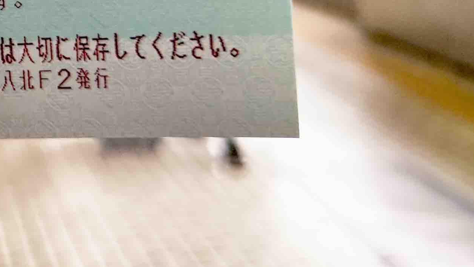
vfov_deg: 13.4
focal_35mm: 85
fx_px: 1068
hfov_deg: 20.6
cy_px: -139
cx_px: -273
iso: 50
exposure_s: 1/370
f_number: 1.9
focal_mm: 5.6
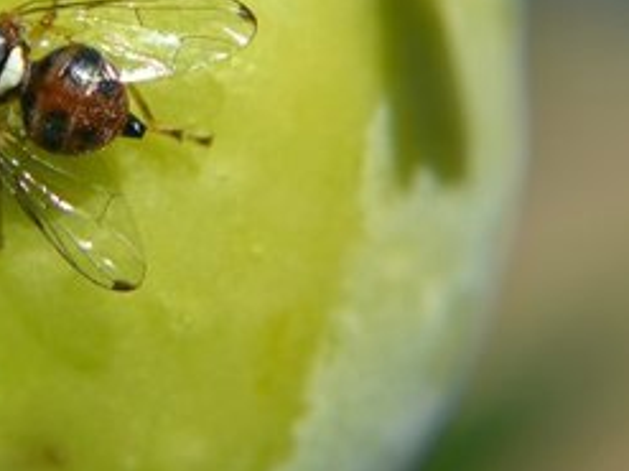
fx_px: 4020
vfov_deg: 6.7
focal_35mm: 221
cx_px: 158
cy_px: 43
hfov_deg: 8.9
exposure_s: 1/250
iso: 100
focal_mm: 55
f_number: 8
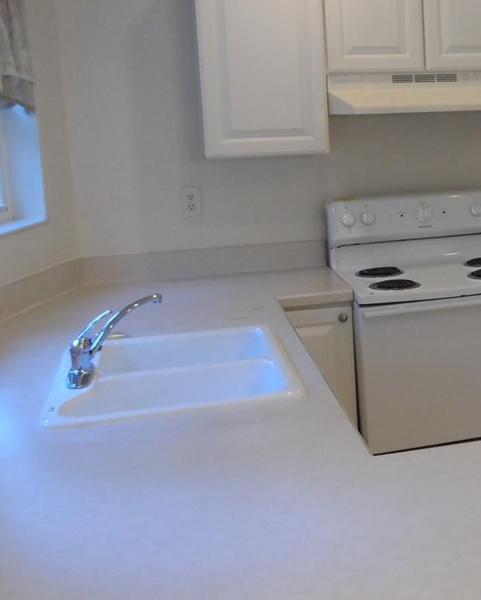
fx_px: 996
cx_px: 614
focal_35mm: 56
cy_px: 217
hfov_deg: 24.0
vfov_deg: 33.4
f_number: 2.5
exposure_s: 1/30
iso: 160
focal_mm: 4.5
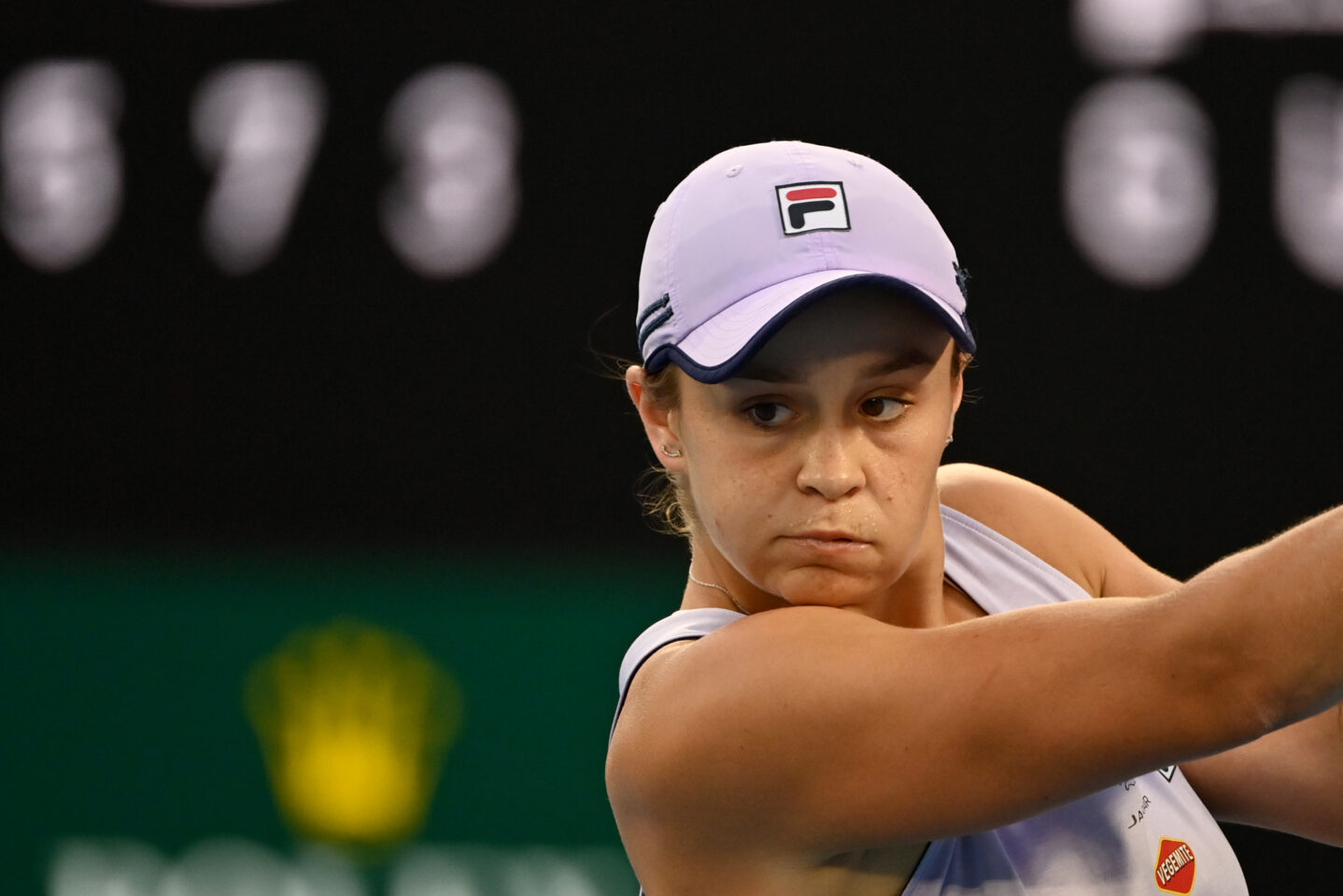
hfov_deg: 2.9
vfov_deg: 1.9
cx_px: 814
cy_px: 458
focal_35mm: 712
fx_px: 26562
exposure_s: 1/2000
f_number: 4
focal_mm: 400
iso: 1600
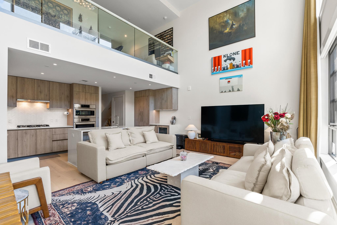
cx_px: 168
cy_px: 112
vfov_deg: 73.8
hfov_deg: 96.7
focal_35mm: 16
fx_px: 150
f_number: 8
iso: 800
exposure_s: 1/25
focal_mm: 16
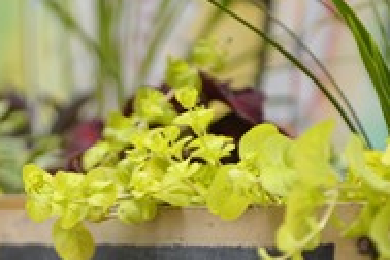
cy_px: 328
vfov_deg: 8.0
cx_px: 95
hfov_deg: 12.1
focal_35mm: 169
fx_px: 1831
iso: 1000
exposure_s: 1/160
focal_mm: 58
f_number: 2.8
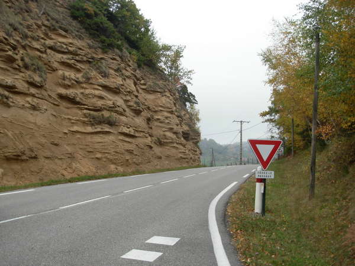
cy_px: 133
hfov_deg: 49.0
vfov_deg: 37.7
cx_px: 178
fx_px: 390
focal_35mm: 38
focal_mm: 6.3
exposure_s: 1/235
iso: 79
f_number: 2.9
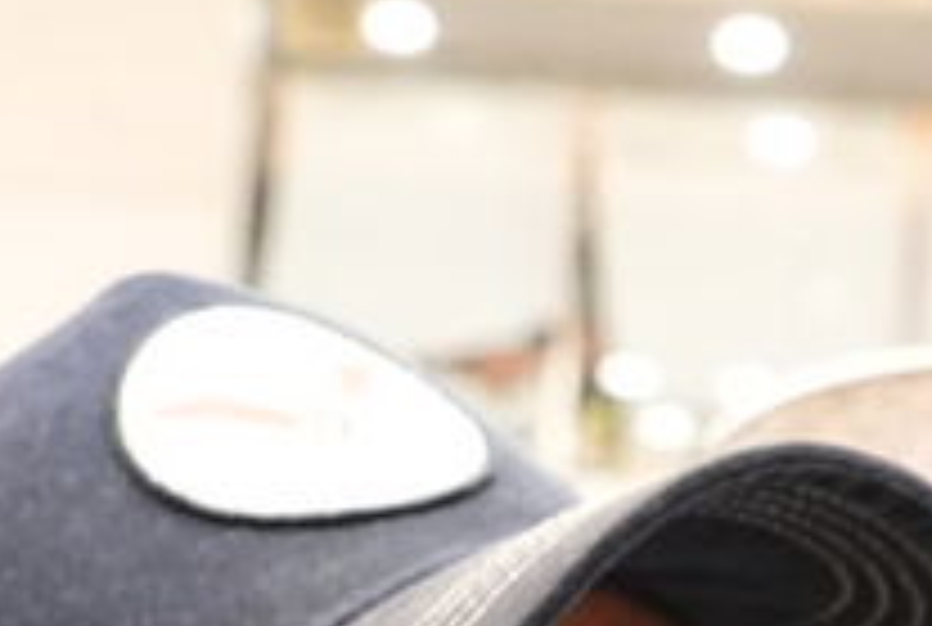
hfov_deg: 11.8
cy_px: 966
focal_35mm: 162
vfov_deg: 8.3
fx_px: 4203
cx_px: 1621
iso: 2500
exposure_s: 1/160
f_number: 5
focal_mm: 24
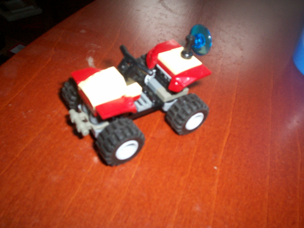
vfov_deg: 39.7
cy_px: 114
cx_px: 152
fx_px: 316
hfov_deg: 51.4
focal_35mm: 36
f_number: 4.5
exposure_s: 1/64
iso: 140
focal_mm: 5.9
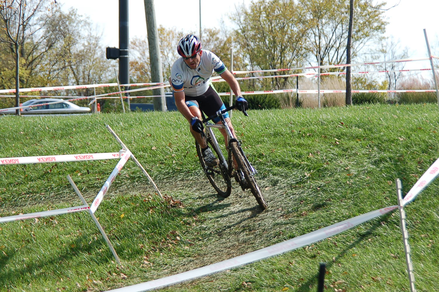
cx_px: 220
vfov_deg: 7.0
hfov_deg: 10.6
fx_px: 2376
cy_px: 146
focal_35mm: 195
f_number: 6
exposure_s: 1/500
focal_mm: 130
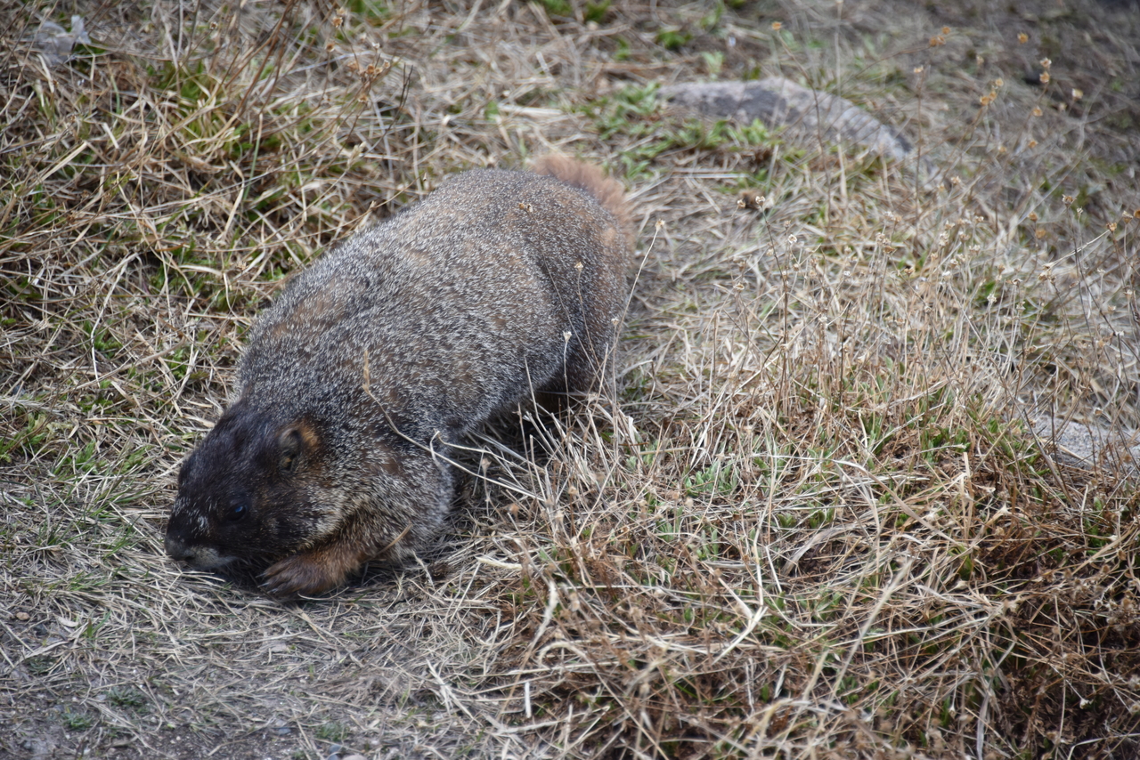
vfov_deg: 4.6
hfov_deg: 6.9
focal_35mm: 300
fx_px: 9502
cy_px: 380
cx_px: 570
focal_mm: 300
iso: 800
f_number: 5.6
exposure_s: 1/640
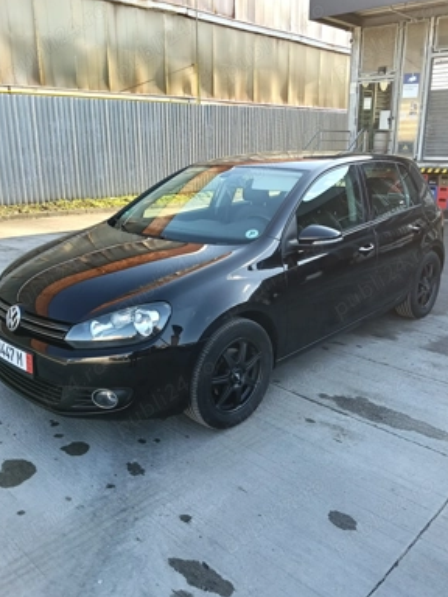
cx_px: 219
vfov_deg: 63.4
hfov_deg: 49.7
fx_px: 483
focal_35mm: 28
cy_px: 303
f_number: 1.8
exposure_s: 1/100
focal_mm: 3.98
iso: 64
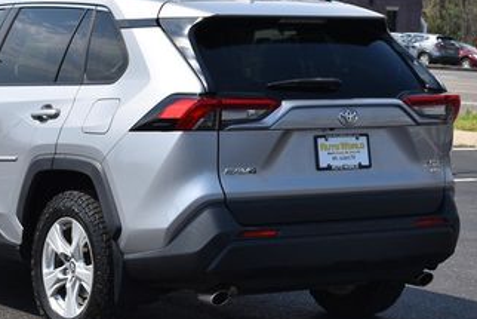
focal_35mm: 143
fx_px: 1896
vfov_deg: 9.6
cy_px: 112
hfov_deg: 14.3
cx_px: 197
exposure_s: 1/320
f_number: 9
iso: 100
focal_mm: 48
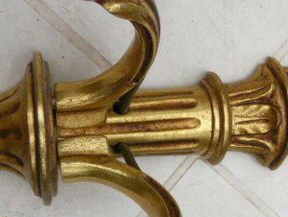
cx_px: 240
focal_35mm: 58
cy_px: 137
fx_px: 483
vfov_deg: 25.2
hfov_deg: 32.1
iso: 400
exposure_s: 1/125
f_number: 8
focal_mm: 4.6
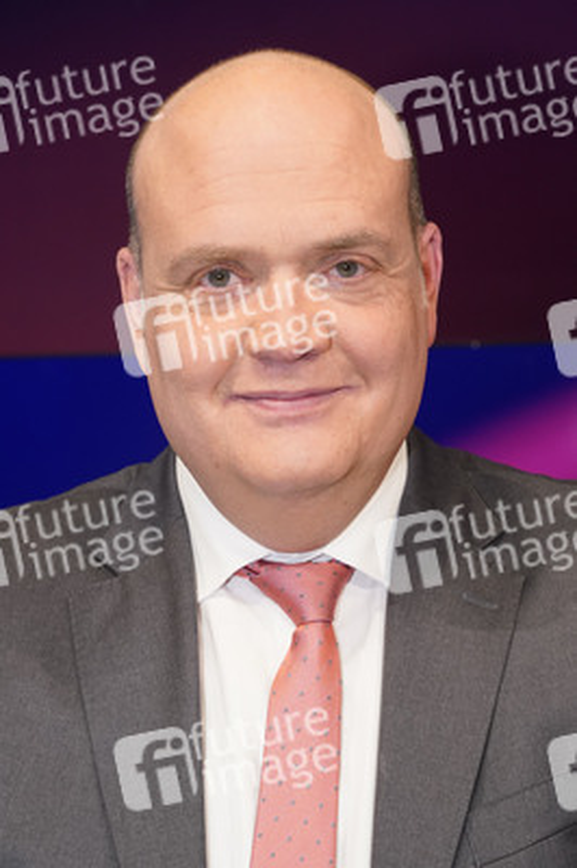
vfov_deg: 34.0
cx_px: 288
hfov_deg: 23.0
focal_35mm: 59
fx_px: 1421
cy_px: 434
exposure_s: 1/125
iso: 2000
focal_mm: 59
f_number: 5.6
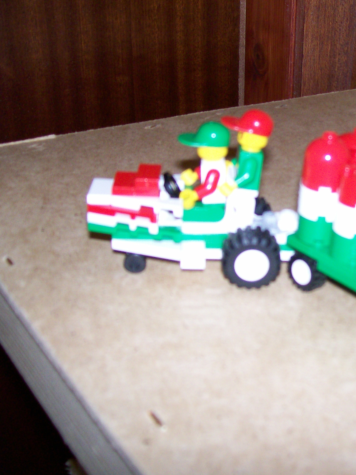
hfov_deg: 28.5
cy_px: 242
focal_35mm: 49
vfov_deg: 38.9
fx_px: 672
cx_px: 323
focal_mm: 6
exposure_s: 1/64
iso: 140
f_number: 2.7
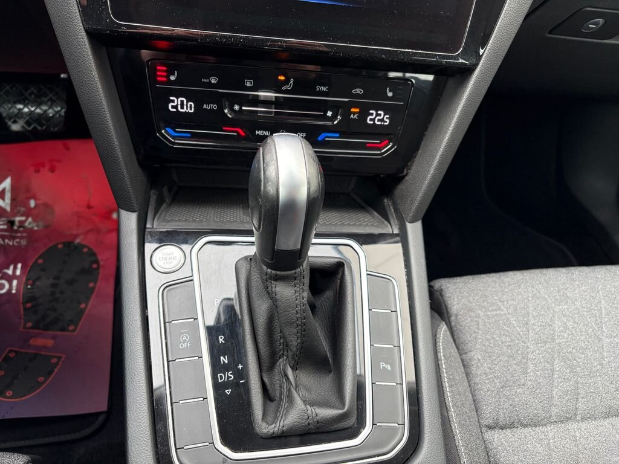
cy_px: 232
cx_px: 310
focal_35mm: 26
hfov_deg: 67.3
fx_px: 465
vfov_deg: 53.1
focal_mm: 5.96
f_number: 1.6
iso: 125
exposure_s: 1/146
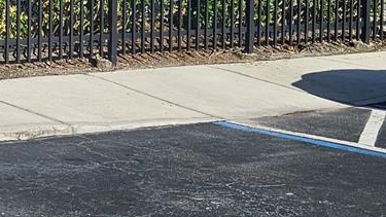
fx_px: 1095
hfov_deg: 18.9
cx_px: -77
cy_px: -41
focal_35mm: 107
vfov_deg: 11.1
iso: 25
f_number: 1.8
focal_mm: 5.4
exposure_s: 1/2503
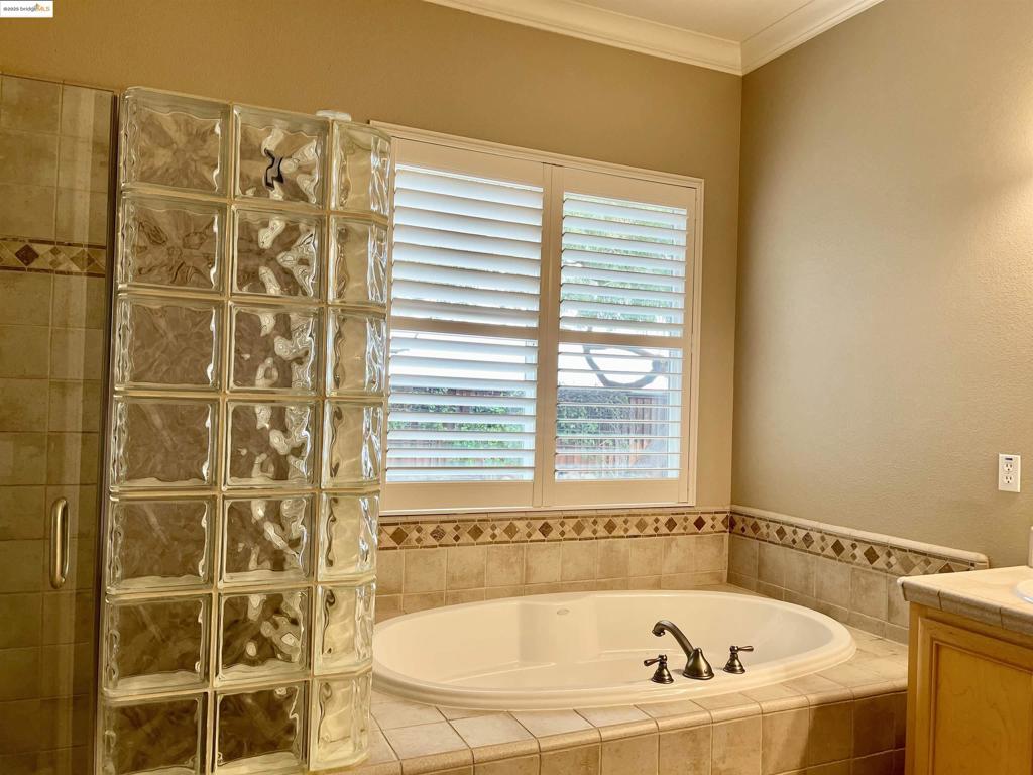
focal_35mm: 26
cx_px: 516
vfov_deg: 53.1
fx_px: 776
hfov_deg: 67.3
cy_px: 388
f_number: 1.6
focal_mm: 5.1
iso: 80
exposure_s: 1/120
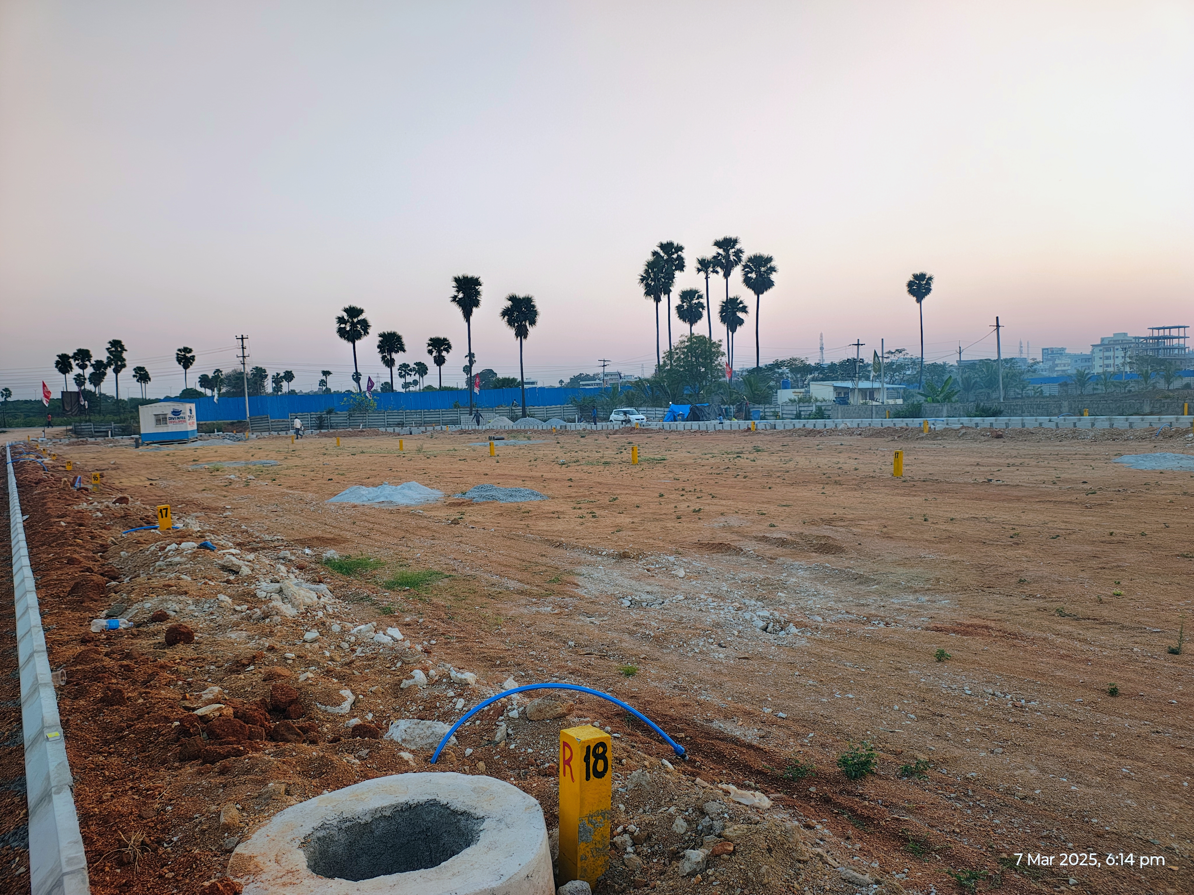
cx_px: 597
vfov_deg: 54.9
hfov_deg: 69.4
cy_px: 448
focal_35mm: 25
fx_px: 862
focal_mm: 5.89
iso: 112
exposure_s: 1/120
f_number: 1.4
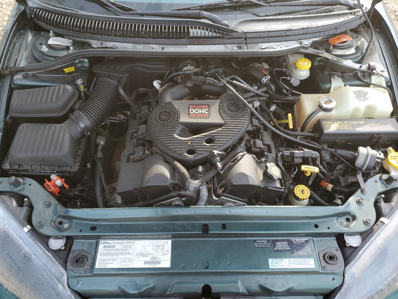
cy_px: 150
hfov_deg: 67.3
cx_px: 199
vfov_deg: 53.1
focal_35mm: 26
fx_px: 299
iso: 50
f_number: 1.5
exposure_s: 1/200
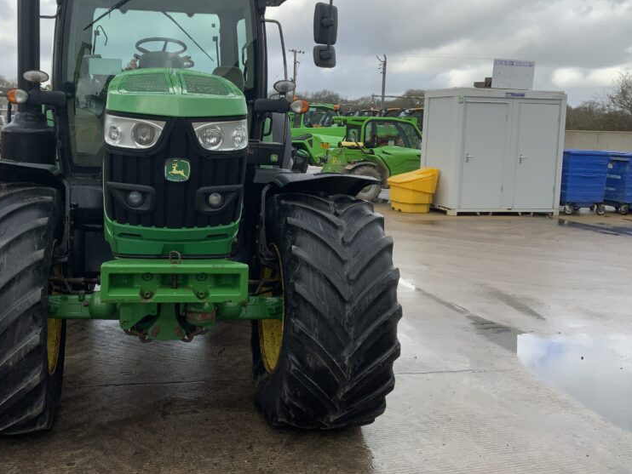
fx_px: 731
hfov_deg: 46.2
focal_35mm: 40
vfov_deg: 35.9
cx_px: 225
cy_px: 197
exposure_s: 1/804
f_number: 1.8
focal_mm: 3
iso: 16
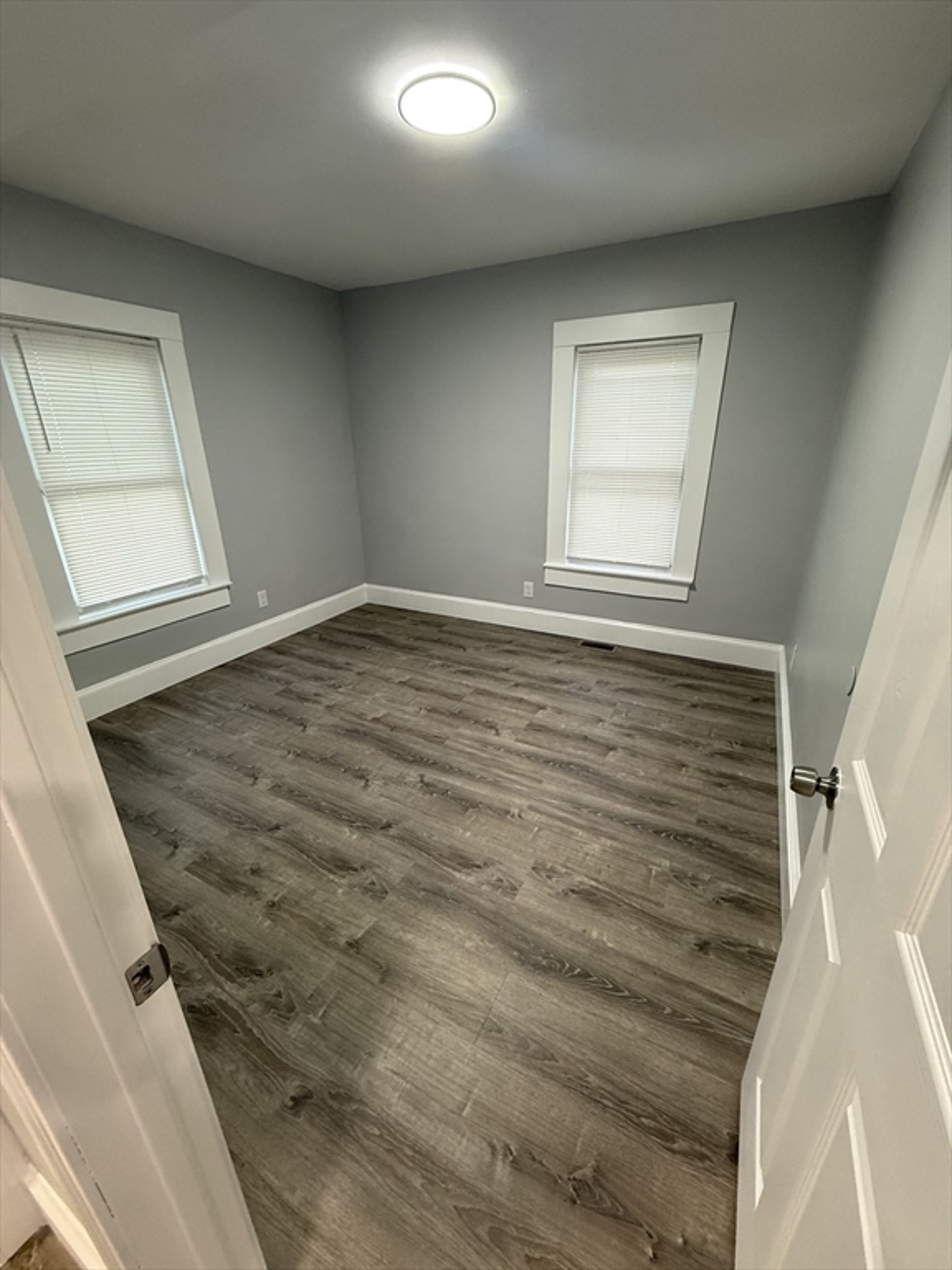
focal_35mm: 14
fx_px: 513
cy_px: 635
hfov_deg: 85.7
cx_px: 476
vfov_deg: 102.1
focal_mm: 2.22
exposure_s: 1/60
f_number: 2.2
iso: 250
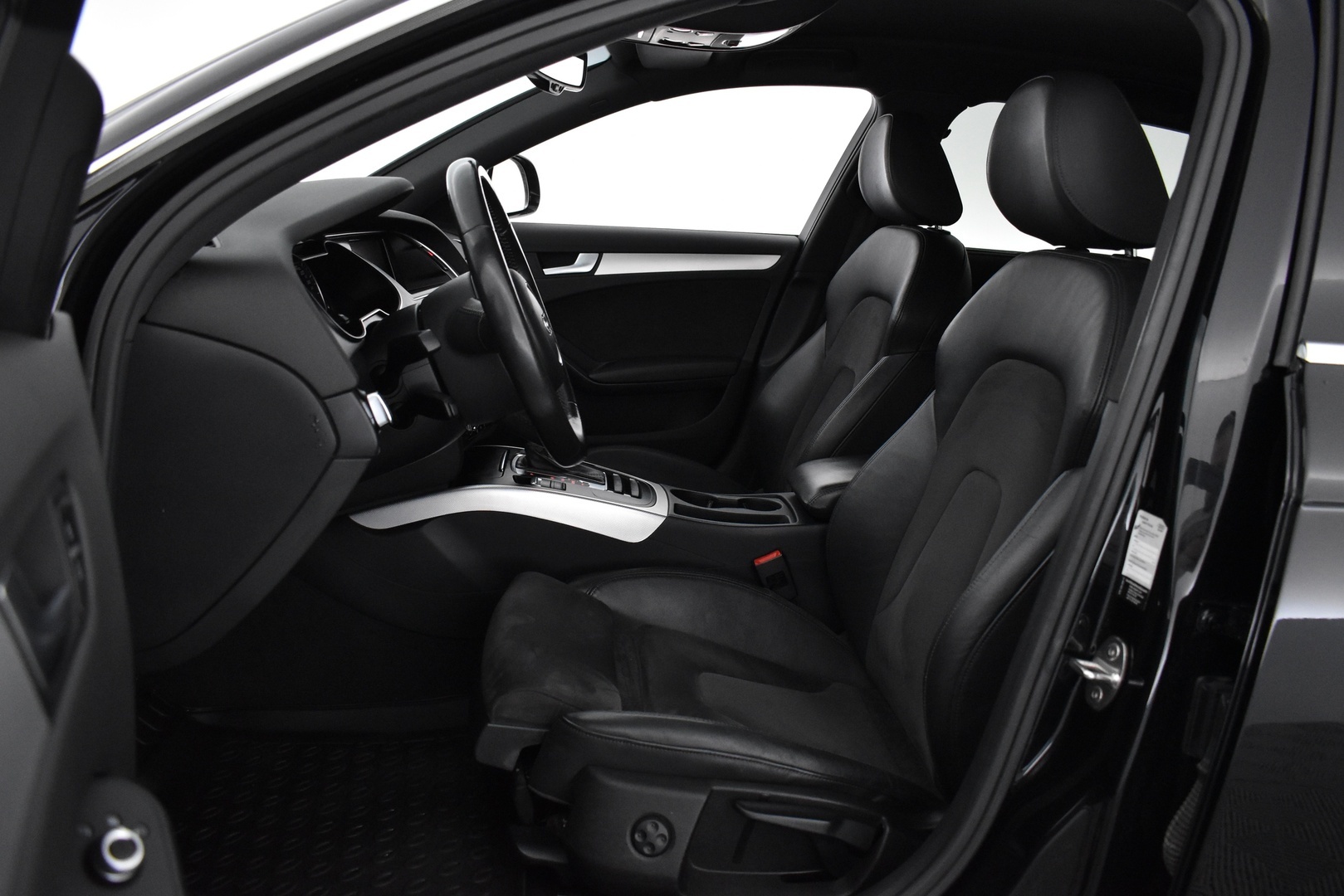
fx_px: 1008
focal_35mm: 27
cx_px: 672
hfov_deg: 67.4
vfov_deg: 47.9
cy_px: 448
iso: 3200
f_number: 4
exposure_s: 1/60
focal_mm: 18
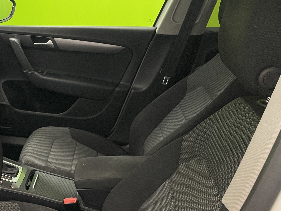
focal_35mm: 48
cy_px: 162
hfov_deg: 37.2
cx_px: 29
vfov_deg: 29.7
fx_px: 390
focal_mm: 4.2
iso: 80
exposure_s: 1/50
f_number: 1.6
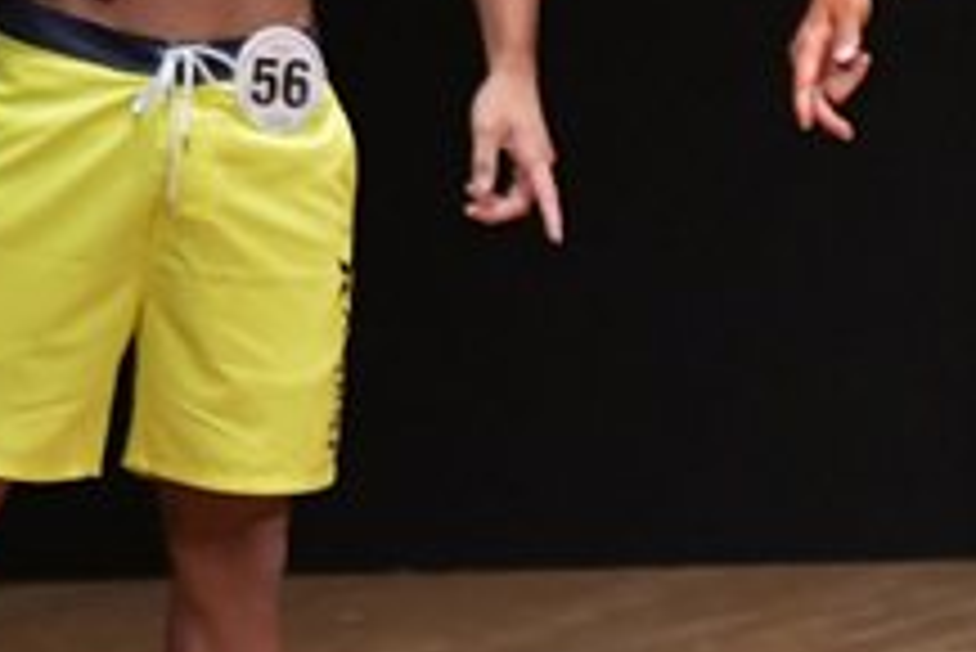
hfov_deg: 2.1
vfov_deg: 1.4
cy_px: 229
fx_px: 26152
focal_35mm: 964
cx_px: 1531
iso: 6400
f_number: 5.6
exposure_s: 1/400
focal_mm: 180
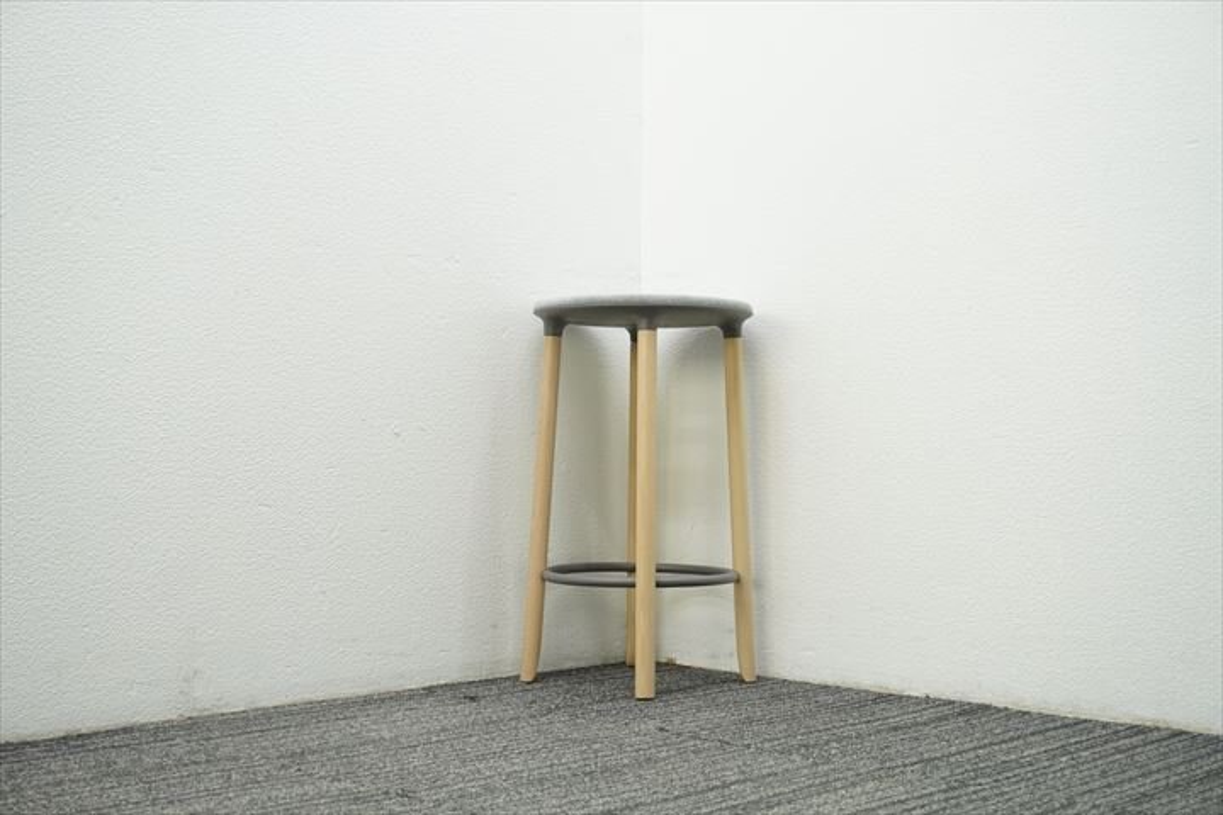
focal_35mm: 48
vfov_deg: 28.1
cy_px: 408
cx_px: 612
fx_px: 1631
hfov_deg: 41.1
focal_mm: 32
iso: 320
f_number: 5
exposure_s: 1/50
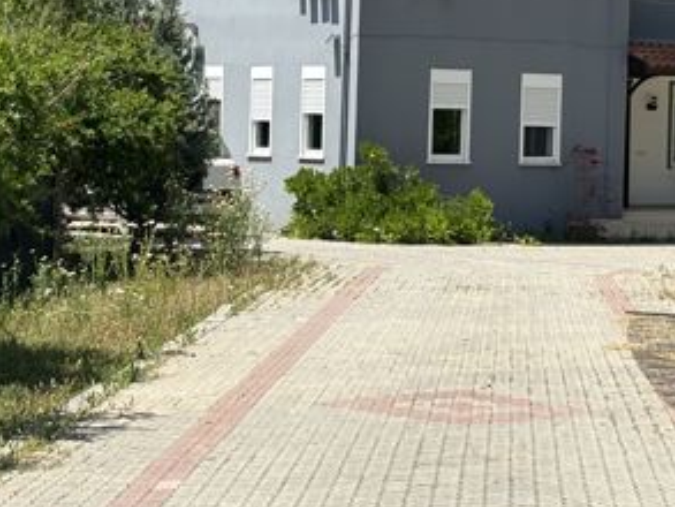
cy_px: 74
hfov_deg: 15.7
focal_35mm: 125
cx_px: 420
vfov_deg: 11.8
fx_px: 2438
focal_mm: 5.96
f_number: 1.6
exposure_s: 1/2933
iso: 40
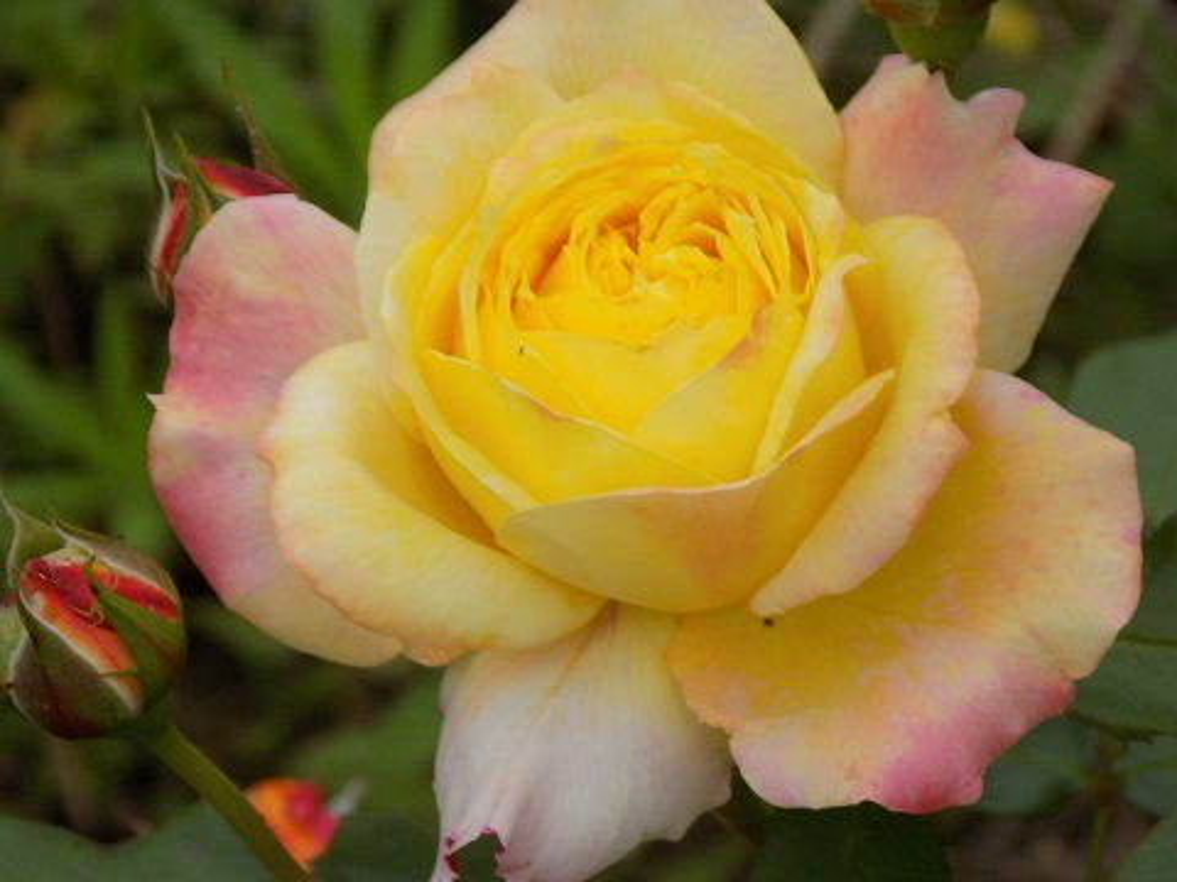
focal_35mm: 235
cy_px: 441
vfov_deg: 6.3
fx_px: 7990
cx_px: 588
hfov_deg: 8.4
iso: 140
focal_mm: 41.8
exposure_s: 1/30
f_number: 5.6
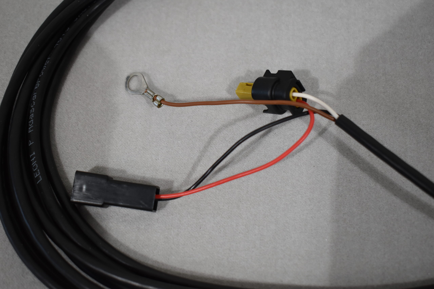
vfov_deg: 26.5
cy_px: 144
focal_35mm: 51
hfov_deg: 38.9
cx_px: 217
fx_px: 615
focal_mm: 34
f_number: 4.5
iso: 800
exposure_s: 1/250
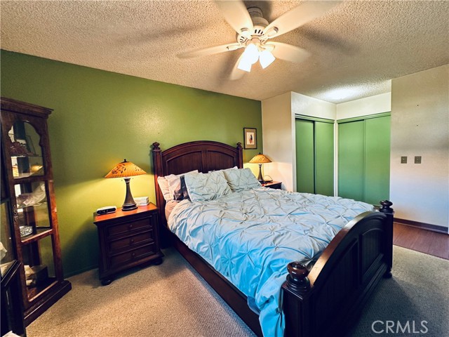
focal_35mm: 14
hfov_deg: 102.1
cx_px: 224
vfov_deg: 85.7
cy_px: 168
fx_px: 182
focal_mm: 2.22
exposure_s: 1/60
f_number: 2.2
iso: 320
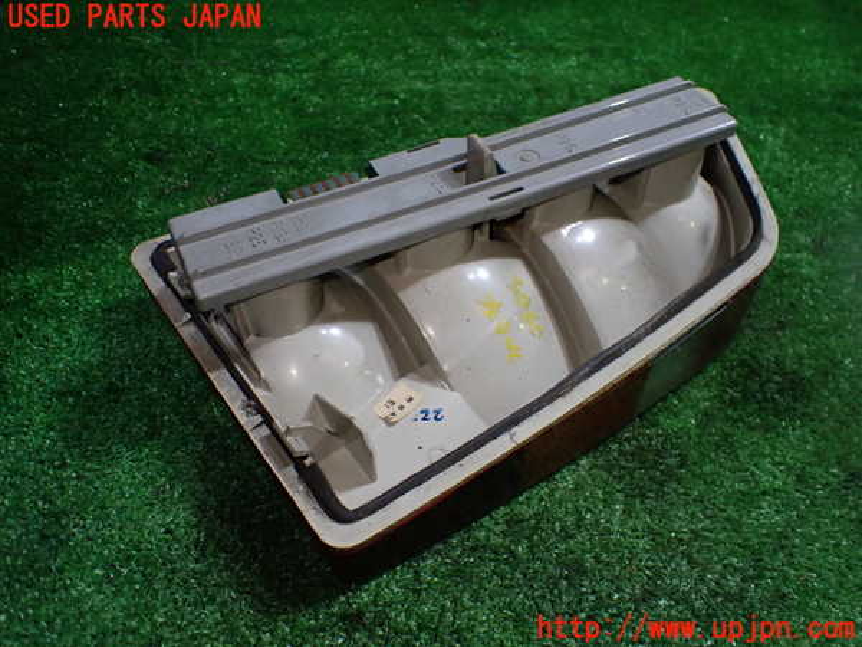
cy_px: 324
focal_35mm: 30
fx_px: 747
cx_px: 431
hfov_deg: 60.0
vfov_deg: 46.8
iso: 400
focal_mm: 5.4
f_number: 2.3
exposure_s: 1/125
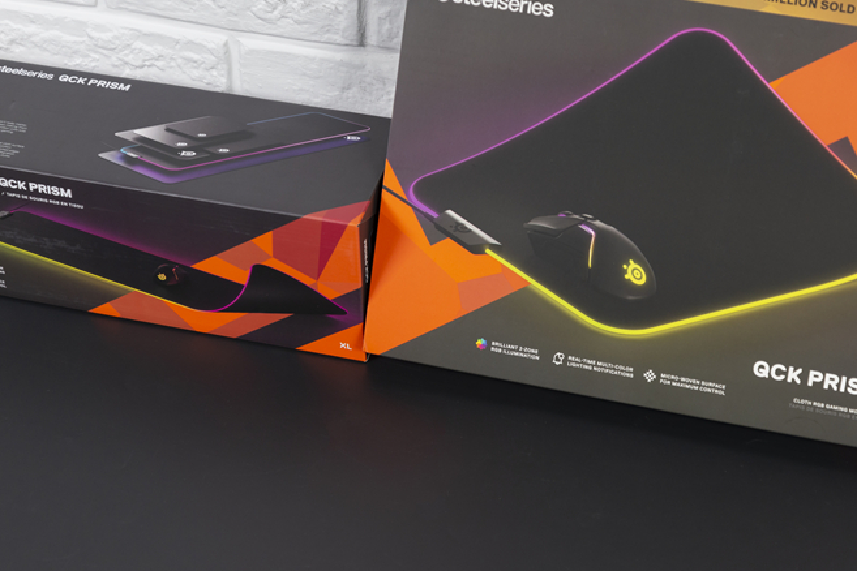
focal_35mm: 89
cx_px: 434
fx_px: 2119
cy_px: 188
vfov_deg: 15.3
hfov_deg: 22.9
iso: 500
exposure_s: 1/125
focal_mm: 65
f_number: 4.5
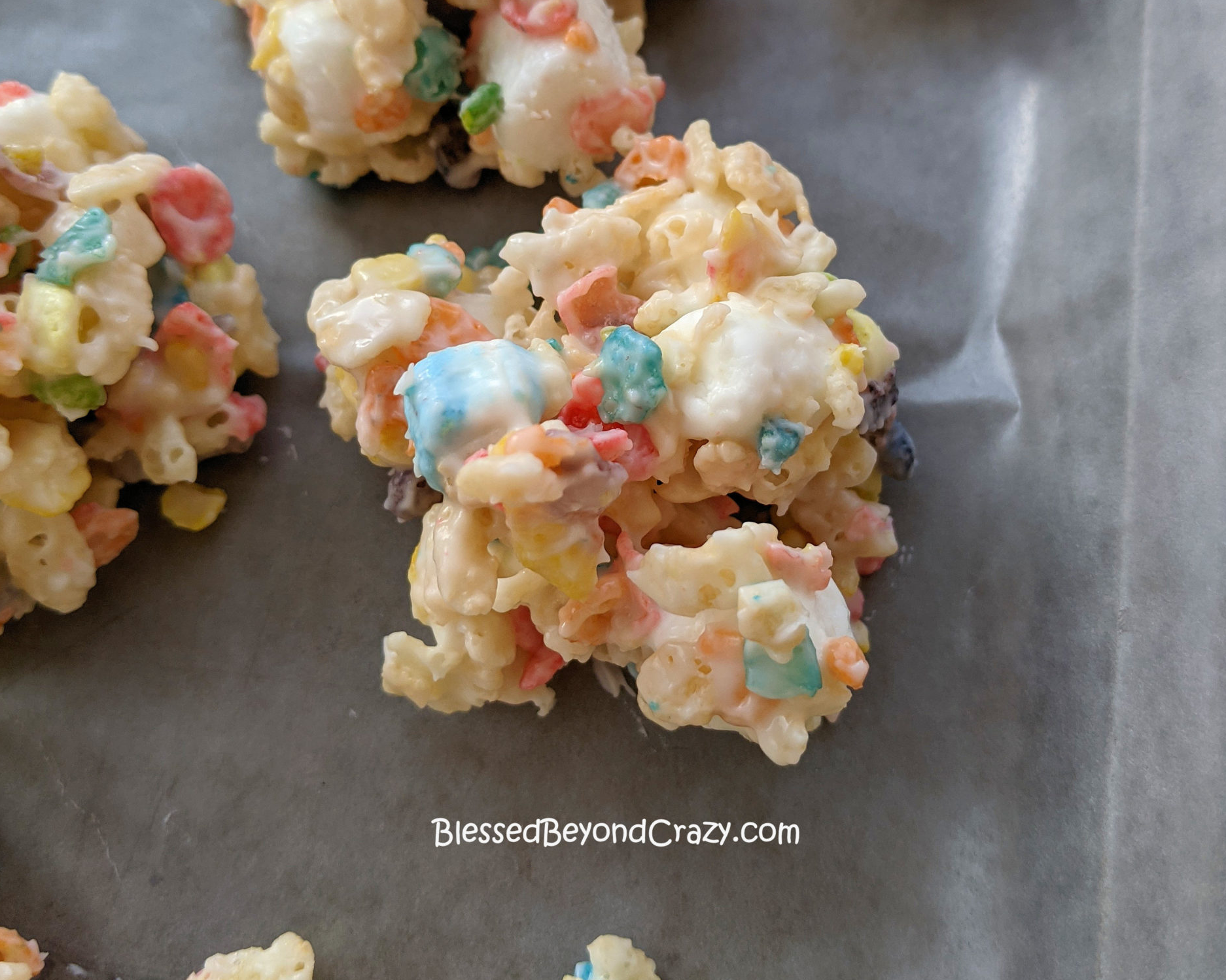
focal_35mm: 36
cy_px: 349
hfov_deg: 50.3
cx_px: 621
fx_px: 1306
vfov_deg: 40.8
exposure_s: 1/322
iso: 72
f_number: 1.8
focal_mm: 4.44
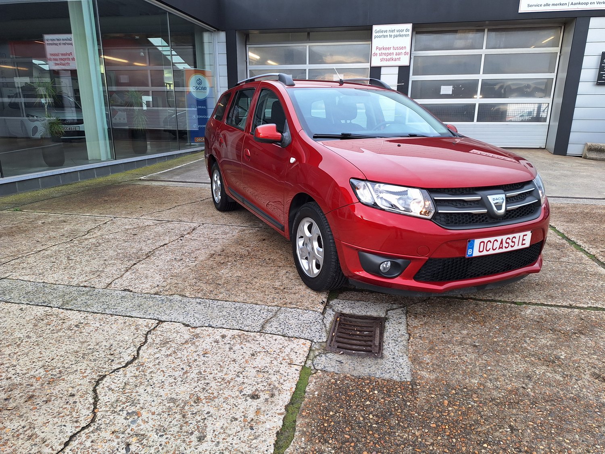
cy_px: 227
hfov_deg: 73.9
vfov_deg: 58.9
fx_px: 402
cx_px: 302
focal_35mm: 23
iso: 40
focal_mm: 5.54
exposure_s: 1/208
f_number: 1.8
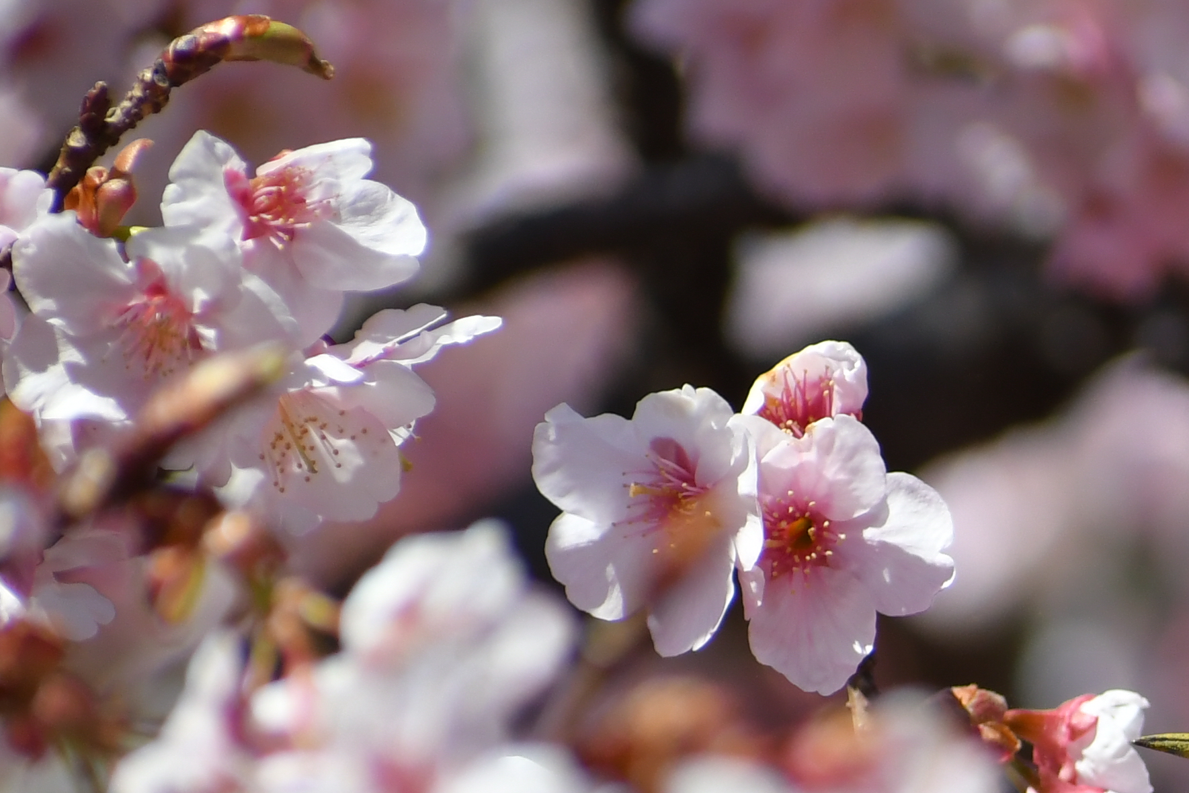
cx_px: 1370
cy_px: 907
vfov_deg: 1.0
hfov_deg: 1.5
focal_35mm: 1416
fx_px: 46772
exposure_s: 1/1600
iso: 400
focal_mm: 300
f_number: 6.3
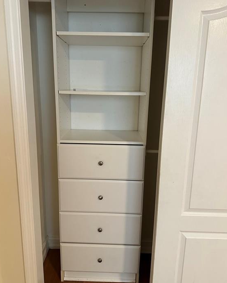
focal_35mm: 26
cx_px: 112
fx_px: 218
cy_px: 136
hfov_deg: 55.0
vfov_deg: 66.0
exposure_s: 1/60
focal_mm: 6.86
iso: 500
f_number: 1.78
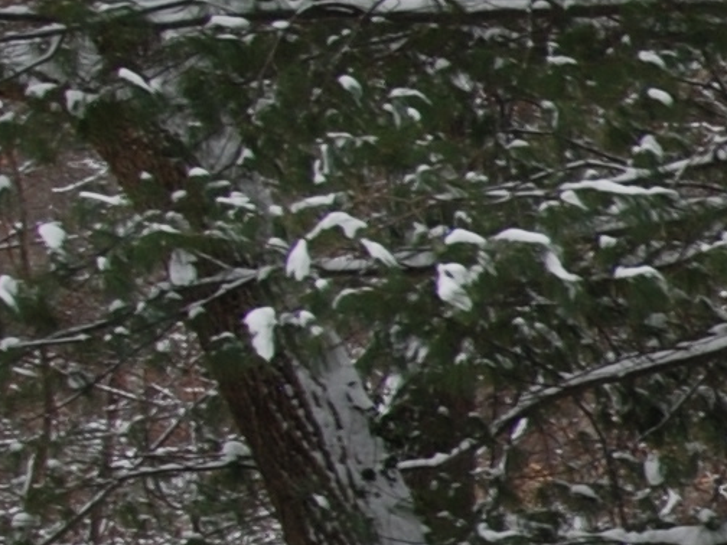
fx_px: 5586
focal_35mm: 266
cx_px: 2644
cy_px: 963
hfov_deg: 6.4
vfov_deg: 5.5
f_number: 5.6
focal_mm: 24
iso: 160
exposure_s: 1/125
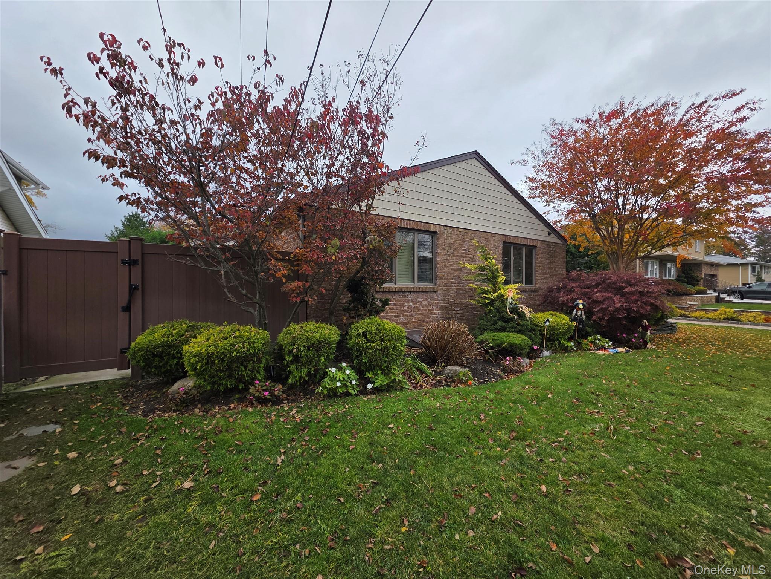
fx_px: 290
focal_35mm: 13
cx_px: 386
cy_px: 290
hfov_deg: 106.2
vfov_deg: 89.9
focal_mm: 2.2
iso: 25
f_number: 1.9
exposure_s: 1/120
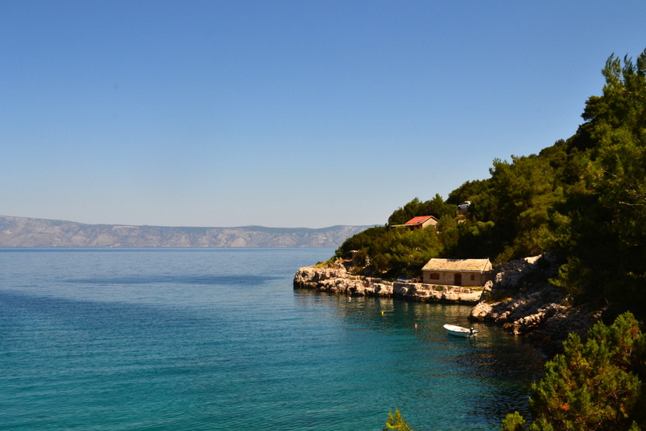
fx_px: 646
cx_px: 323
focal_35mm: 36
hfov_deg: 53.1
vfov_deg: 36.9
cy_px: 216
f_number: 11
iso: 400
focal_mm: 24
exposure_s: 1/400
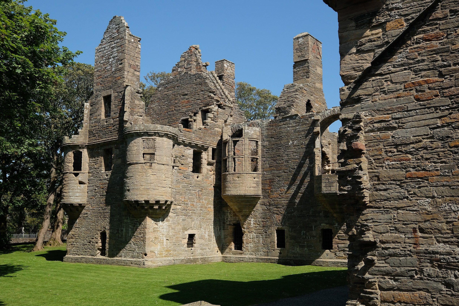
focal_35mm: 36
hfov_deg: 53.1
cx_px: 230
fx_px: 459
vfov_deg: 36.9
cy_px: 153
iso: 400
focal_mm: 24
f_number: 5.6
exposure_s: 1/1500
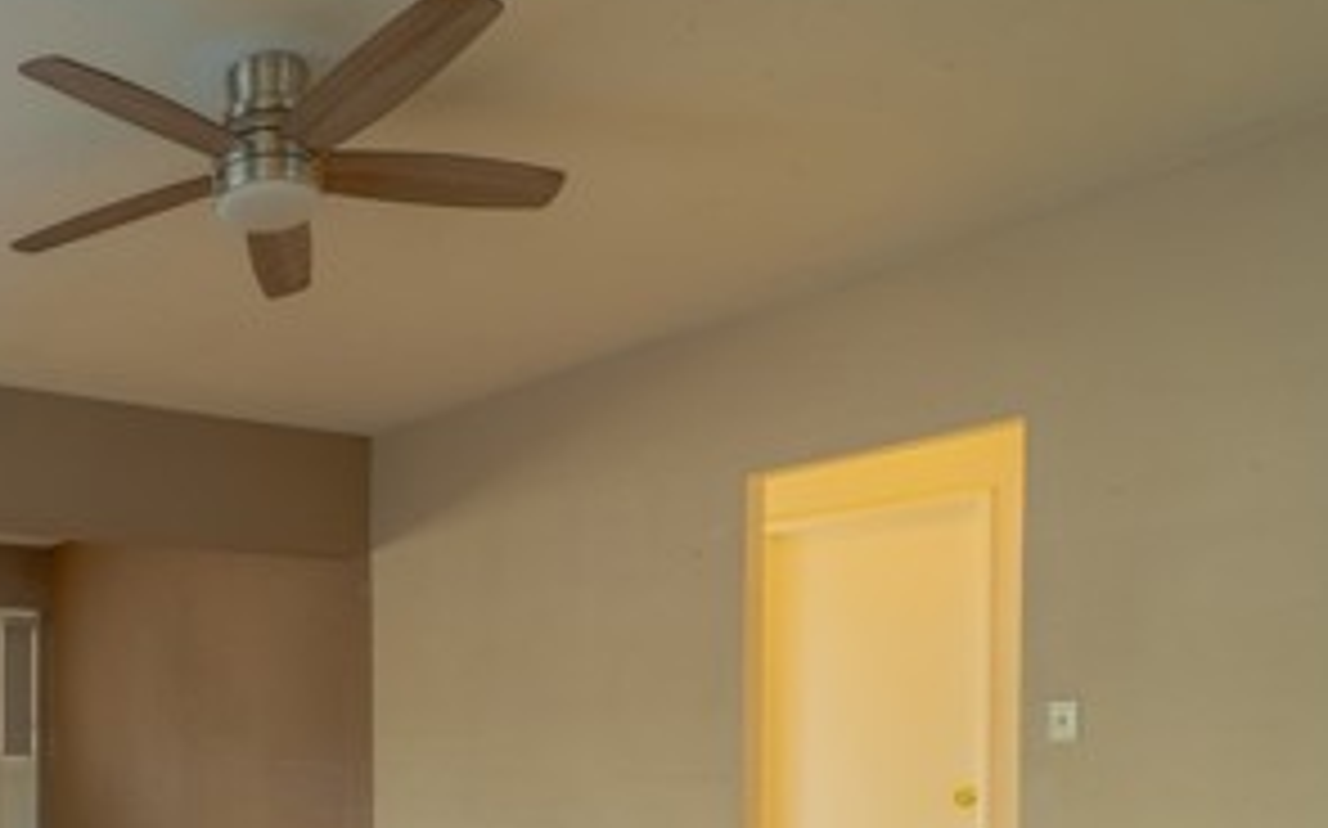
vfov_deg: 37.8
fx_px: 1121
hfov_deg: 53.4
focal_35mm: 31
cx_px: 126
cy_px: 749
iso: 100
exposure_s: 1/25
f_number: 3.5
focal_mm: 14
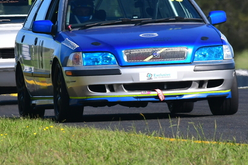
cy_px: 36
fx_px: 10081
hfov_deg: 1.4
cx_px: 111
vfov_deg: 0.9
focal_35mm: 1464
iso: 500
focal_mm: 500
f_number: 11
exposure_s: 1/640
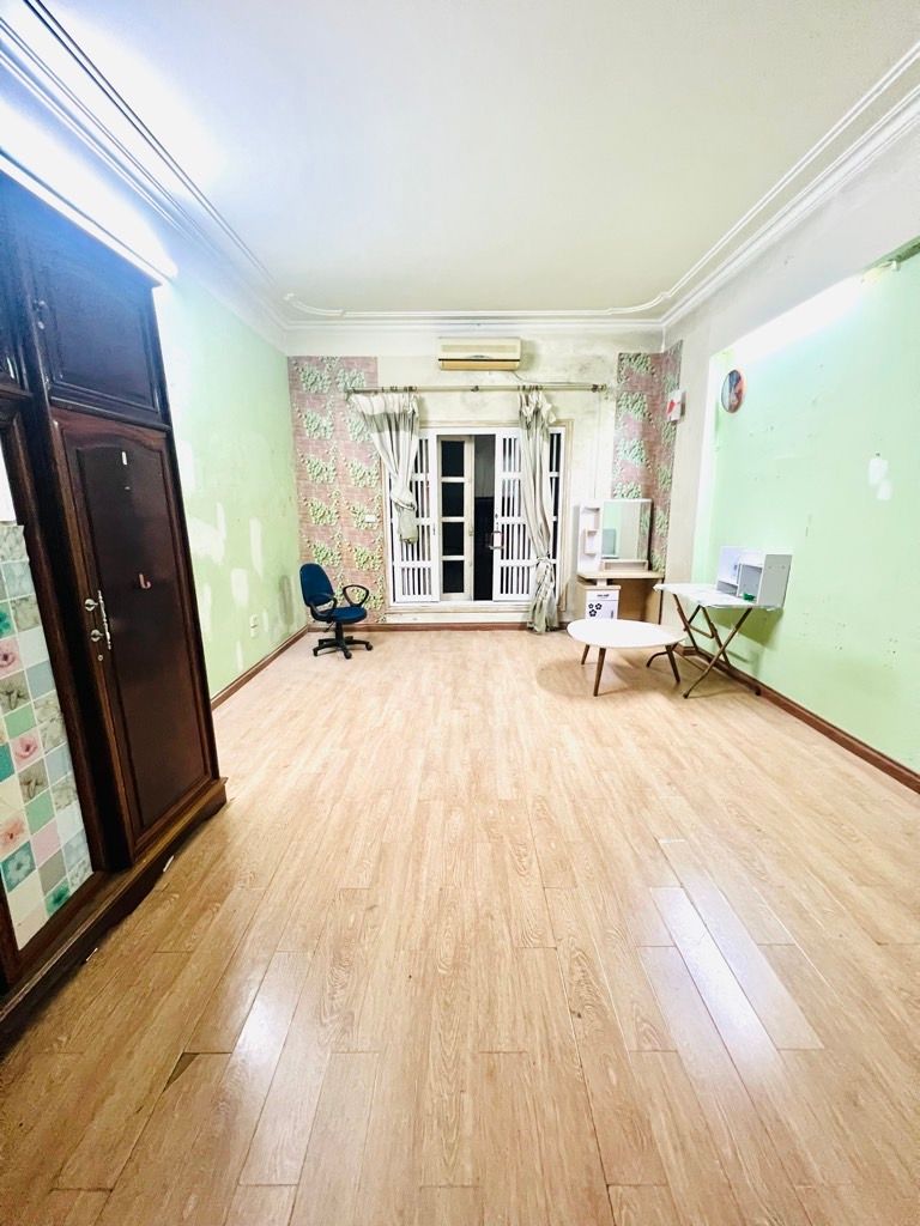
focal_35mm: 13
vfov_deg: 106.2
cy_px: 613
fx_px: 461
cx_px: 460
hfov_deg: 89.9
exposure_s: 1/50
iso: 400
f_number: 1.8
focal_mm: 1.57
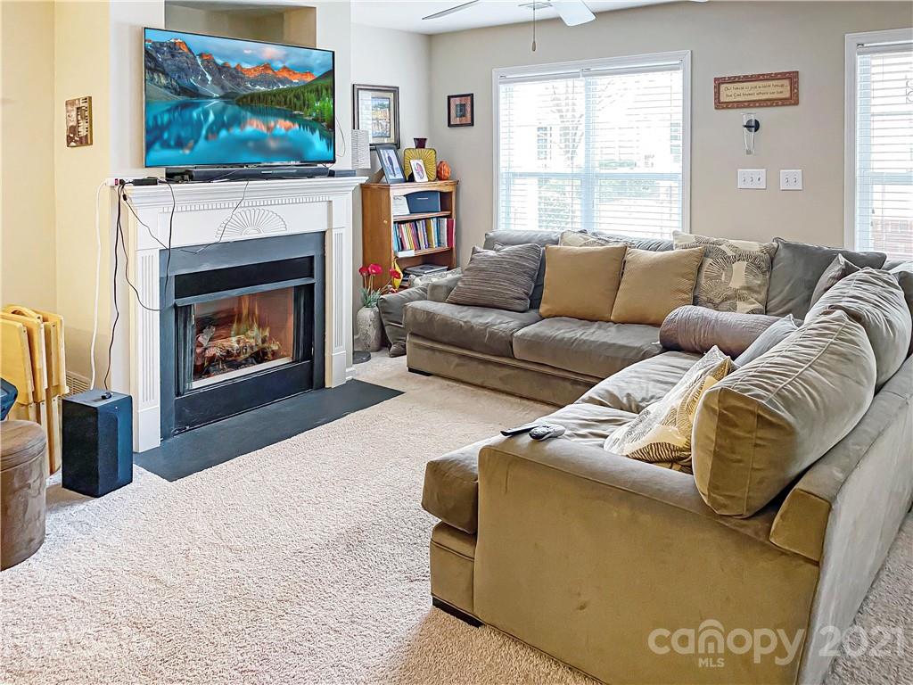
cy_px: 342
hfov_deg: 67.3
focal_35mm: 26
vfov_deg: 53.1
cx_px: 456
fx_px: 686
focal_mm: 4.25
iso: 400
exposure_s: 1/60
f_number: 1.8
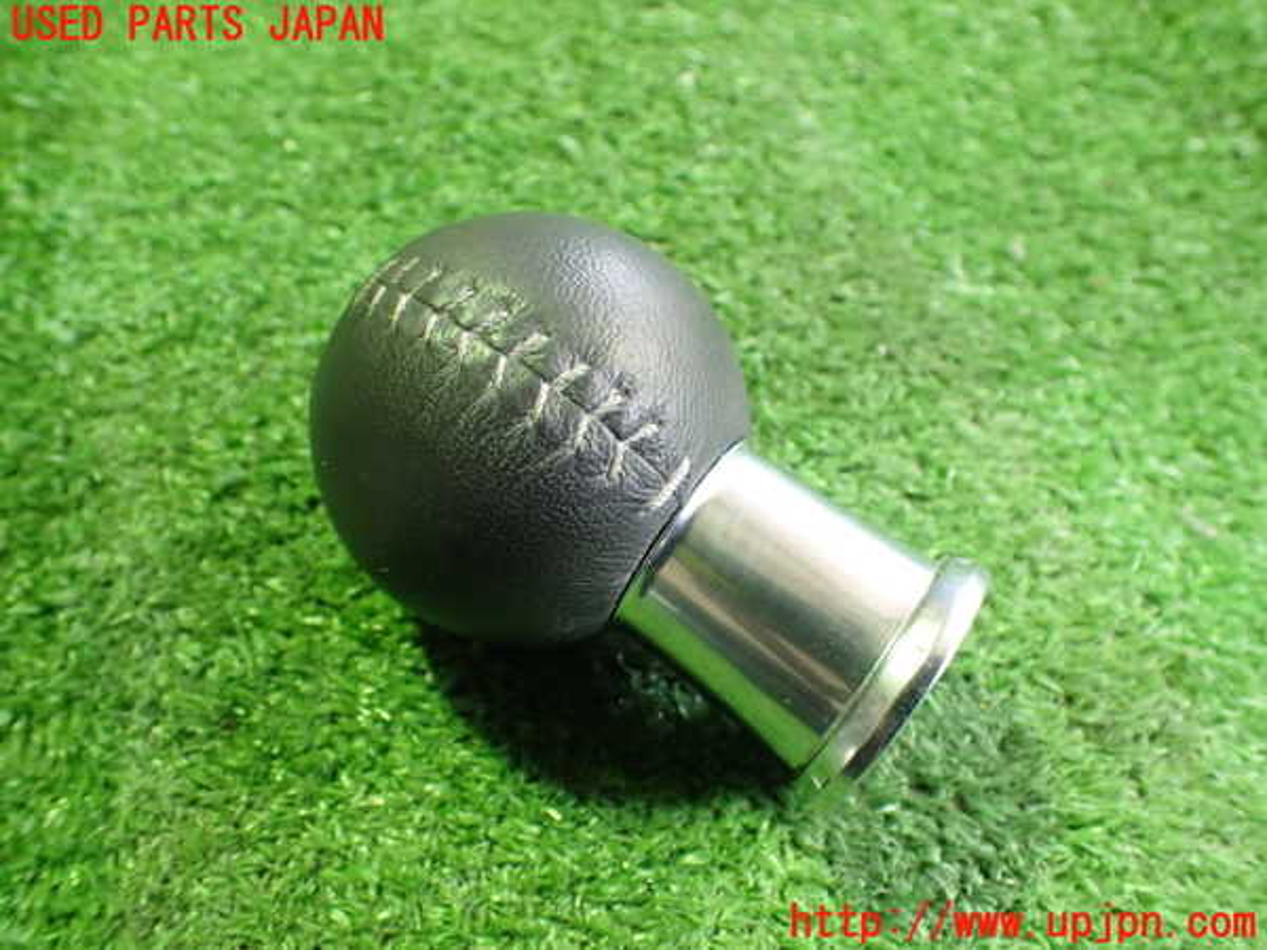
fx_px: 1098
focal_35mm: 30
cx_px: 634
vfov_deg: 46.8
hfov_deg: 60.0
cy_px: 475
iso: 800
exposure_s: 1/30
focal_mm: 5.4
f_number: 2.3
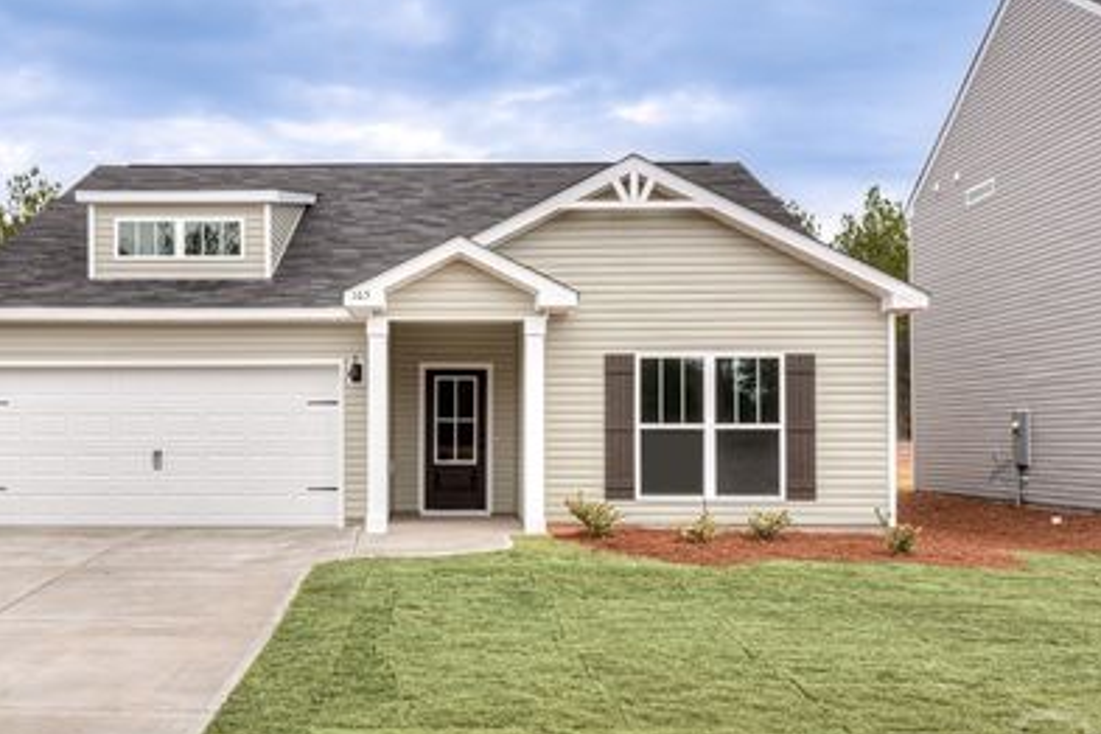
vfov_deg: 31.9
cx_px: 429
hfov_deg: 46.1
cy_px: 388
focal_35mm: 42
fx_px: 1284
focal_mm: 22
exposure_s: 1/100
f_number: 13
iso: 100
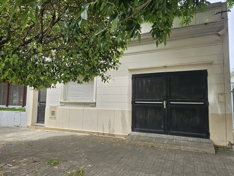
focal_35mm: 23
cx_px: 117
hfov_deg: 73.9
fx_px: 155
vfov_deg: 58.9
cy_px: 88
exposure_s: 1/123
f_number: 1.7
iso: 10
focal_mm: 6.3
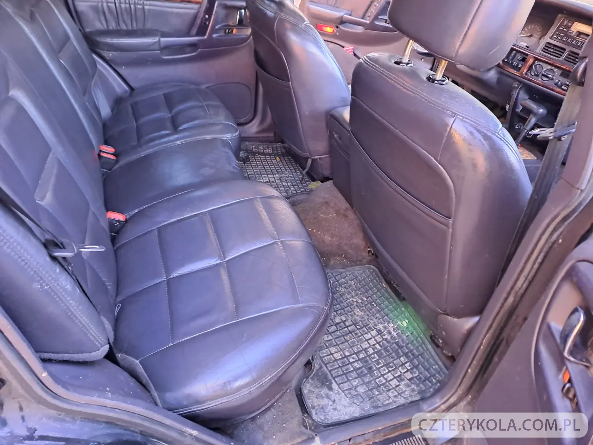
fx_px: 428
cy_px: 222
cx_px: 296
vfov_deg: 54.9
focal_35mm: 25
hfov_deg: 69.4
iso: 320
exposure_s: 1/33
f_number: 1.8
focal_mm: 4.65
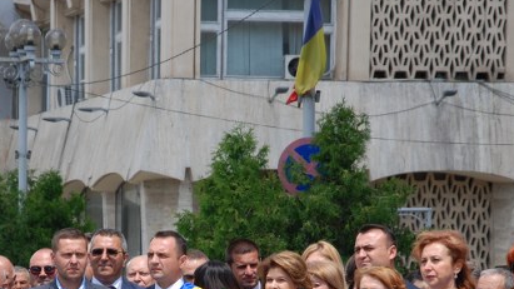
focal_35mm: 276
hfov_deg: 7.8
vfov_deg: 4.4
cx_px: 70
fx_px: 3761
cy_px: 323
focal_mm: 90
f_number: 7.1
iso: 100
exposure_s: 1/200
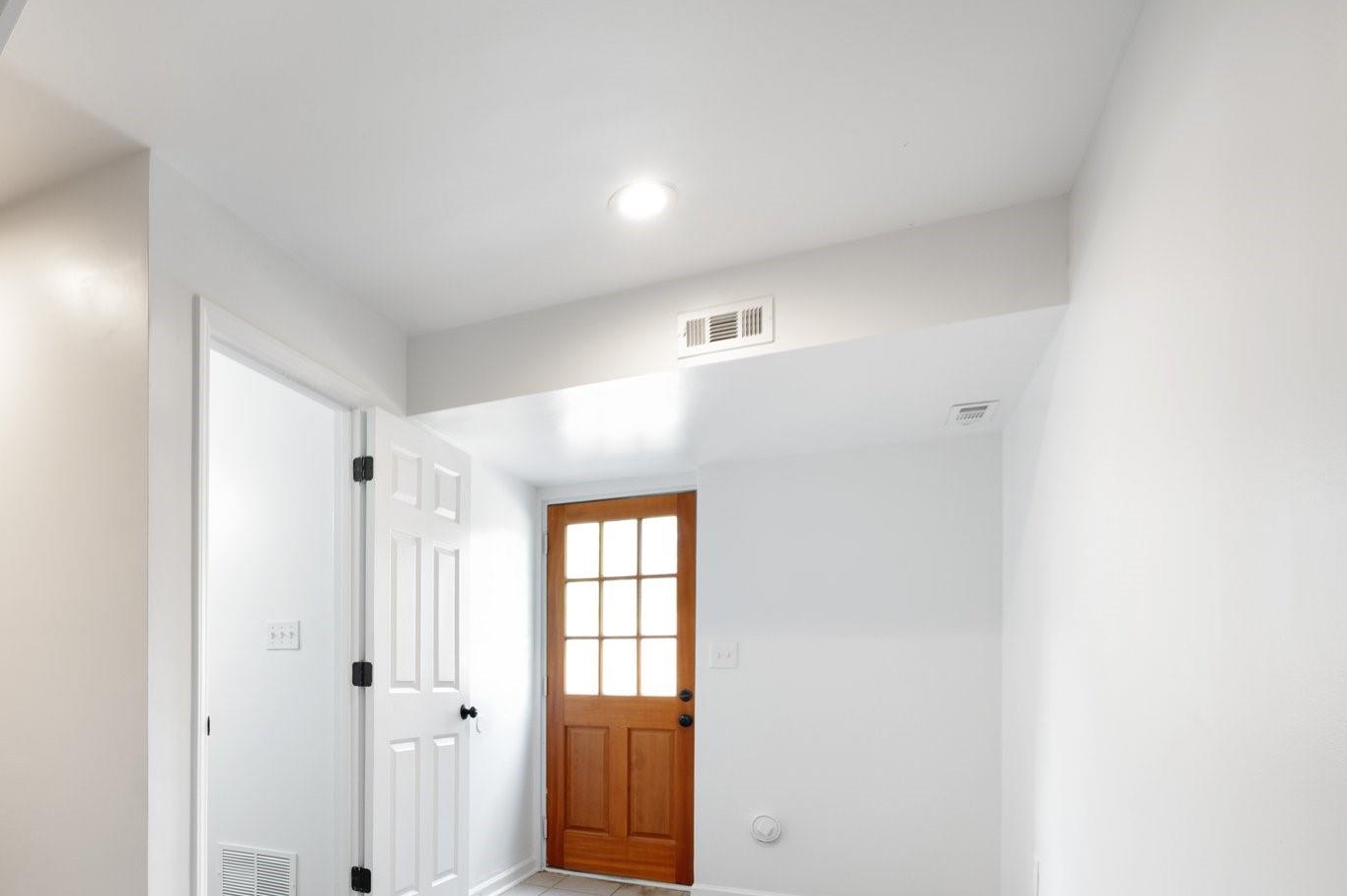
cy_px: 659
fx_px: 785
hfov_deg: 78.0
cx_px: 425
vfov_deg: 56.8
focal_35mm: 21
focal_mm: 14
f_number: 8
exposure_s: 1/30
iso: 320
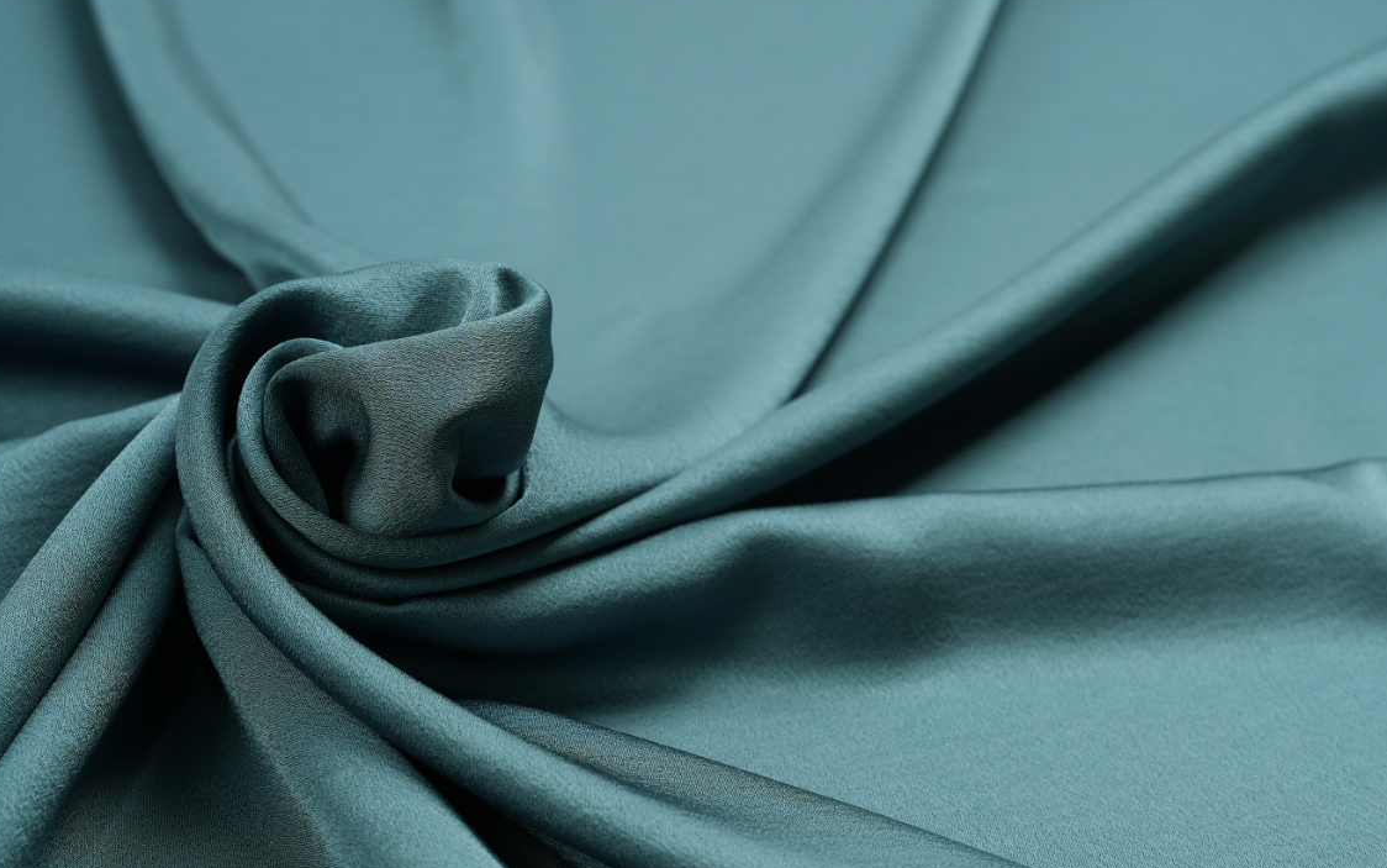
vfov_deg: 19.1
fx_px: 2571
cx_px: 850
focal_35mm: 68
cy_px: 603
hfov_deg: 30.1
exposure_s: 1/60
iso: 160
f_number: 6.3
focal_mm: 50
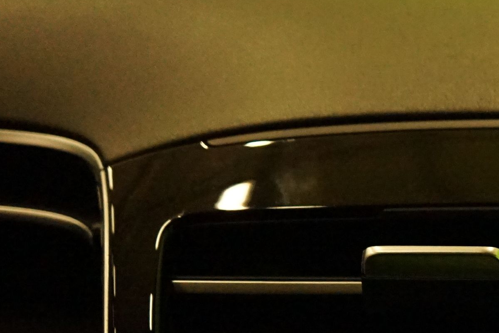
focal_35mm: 118
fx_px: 1636
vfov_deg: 11.3
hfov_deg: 15.9
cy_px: 462
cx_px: 752
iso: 6400
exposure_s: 1/125
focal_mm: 36
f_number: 4
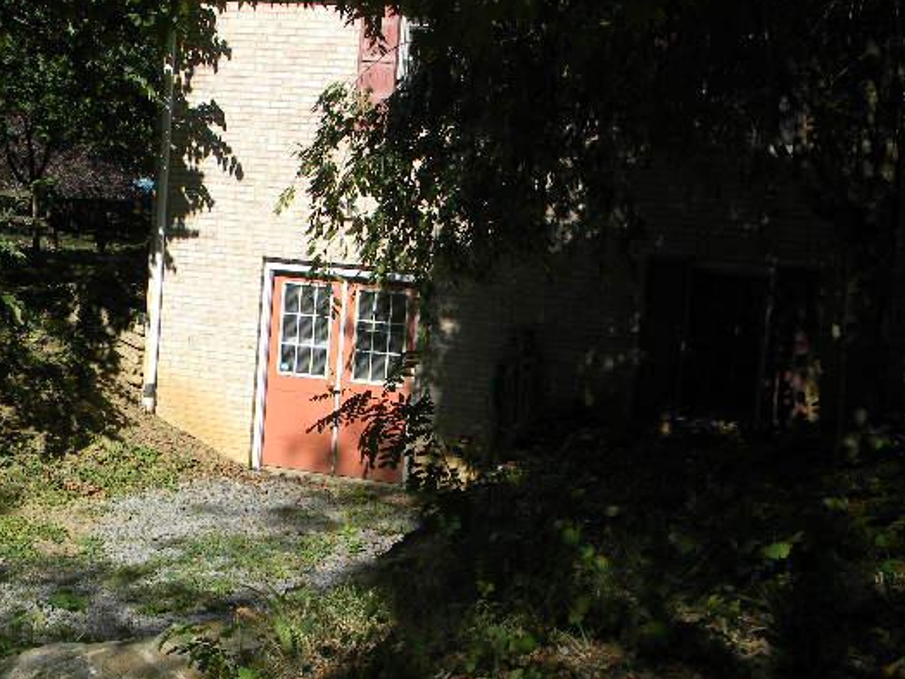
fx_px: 1150
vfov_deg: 32.8
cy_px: 378
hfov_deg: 42.9
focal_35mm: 44
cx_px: 434
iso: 80
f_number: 3.7
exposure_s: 1/659
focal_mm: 6.4
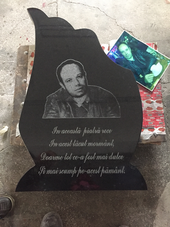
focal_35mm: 29
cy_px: 114
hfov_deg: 48.2
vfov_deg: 61.7
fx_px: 190
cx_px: 85
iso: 400
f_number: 2.2
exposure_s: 1/17
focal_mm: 4.15
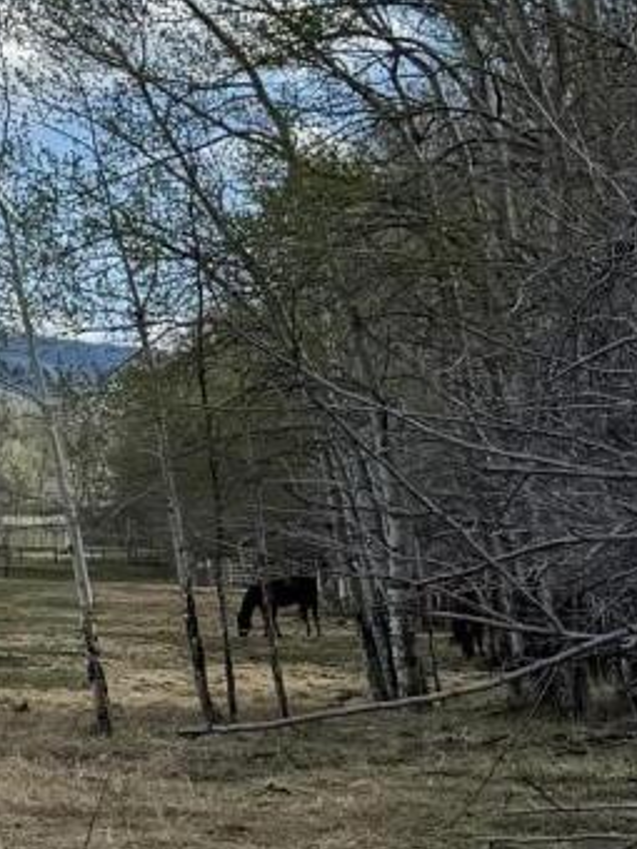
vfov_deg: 14.0
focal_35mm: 141
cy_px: 317
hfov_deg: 9.4
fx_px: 3460
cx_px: -897
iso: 80
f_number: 1.78
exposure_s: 1/5814
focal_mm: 6.76
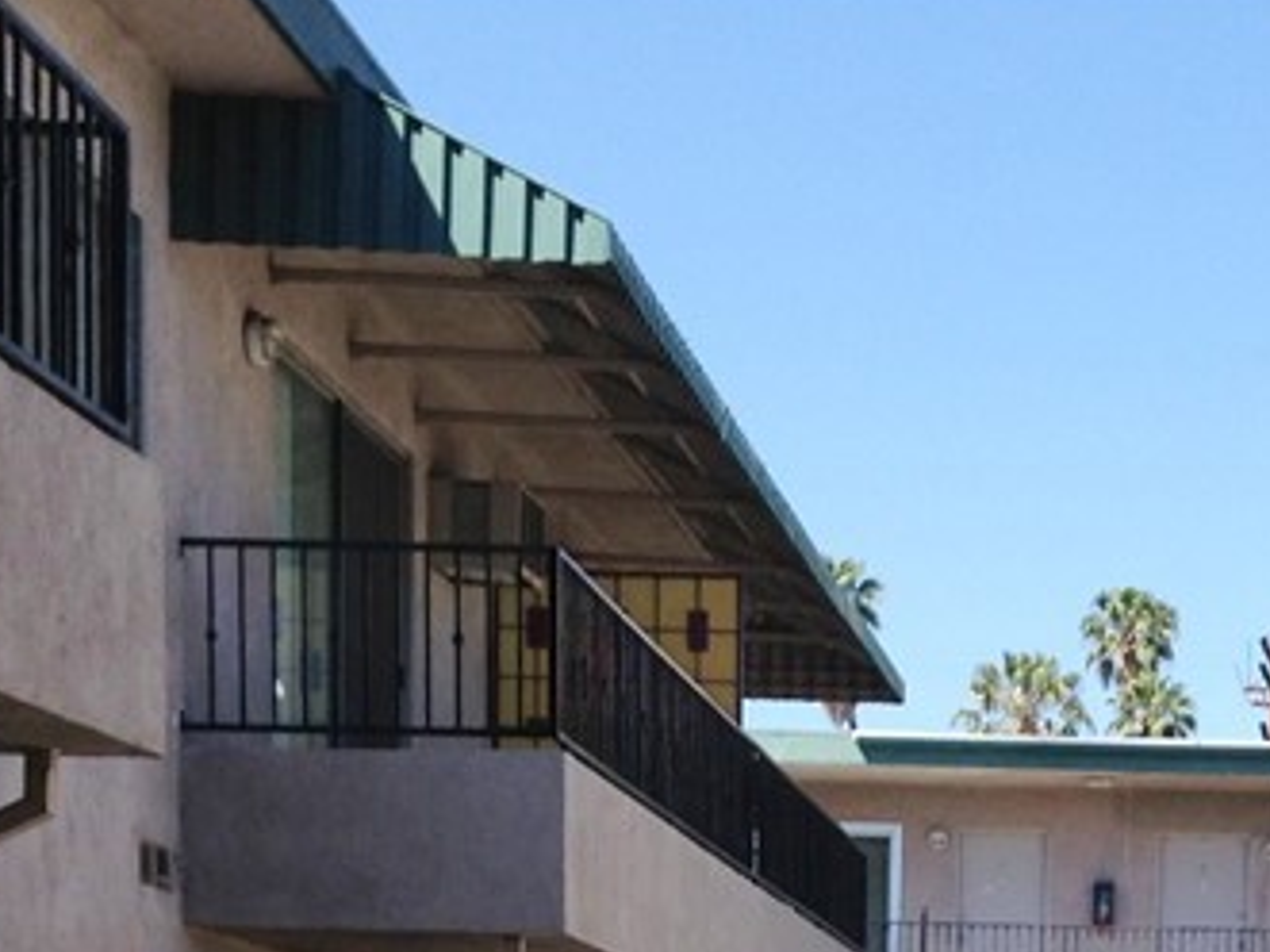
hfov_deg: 18.9
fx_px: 3741
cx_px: 1168
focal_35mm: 102
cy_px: 1445
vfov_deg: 13.6
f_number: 2.4
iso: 50
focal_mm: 4.12
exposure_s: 1/919
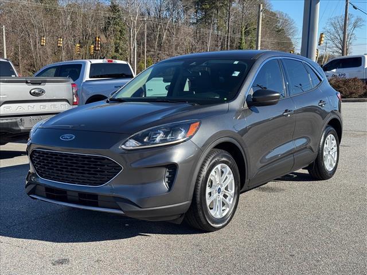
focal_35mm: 48
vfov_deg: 30.3
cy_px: 138
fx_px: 509
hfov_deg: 39.7
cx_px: 184
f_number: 1.78
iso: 64
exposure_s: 1/2331
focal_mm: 6.76
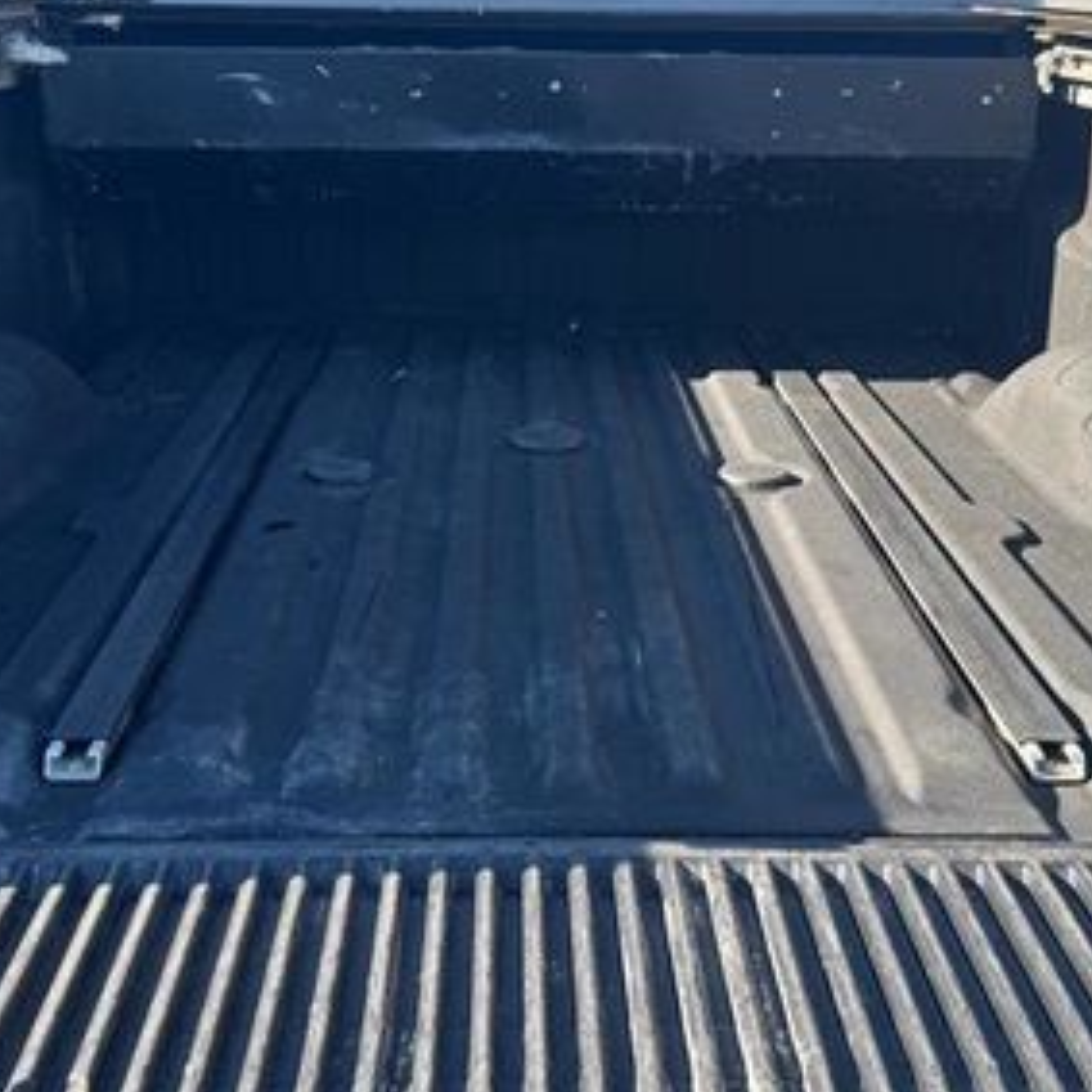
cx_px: 556
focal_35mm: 48
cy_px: 602
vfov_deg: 35.3
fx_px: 1713
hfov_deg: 35.4
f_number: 1.78
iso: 80
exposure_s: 1/593
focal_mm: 6.76
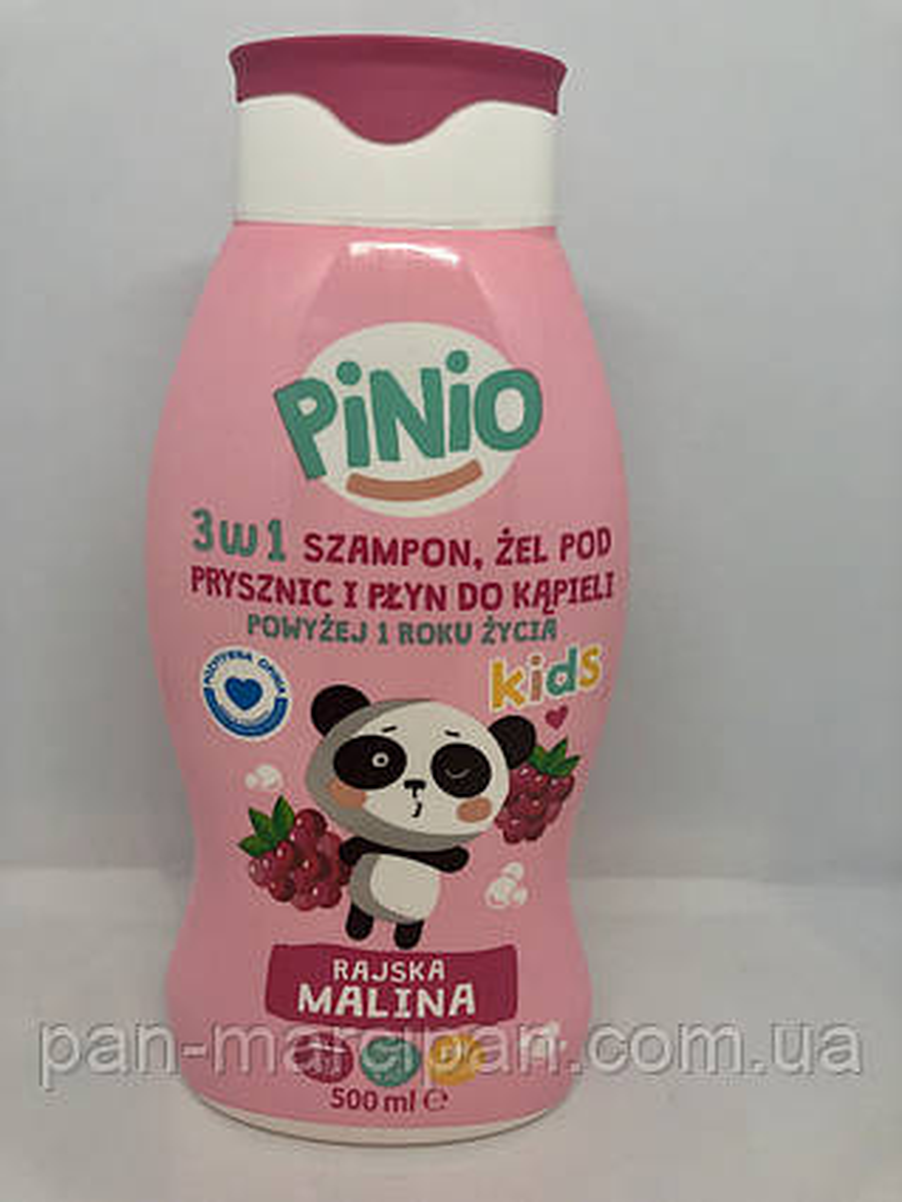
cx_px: 451
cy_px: 601
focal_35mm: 28
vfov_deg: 63.4
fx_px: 972
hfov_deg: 49.8
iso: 50
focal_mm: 3.99
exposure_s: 1/120
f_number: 1.8
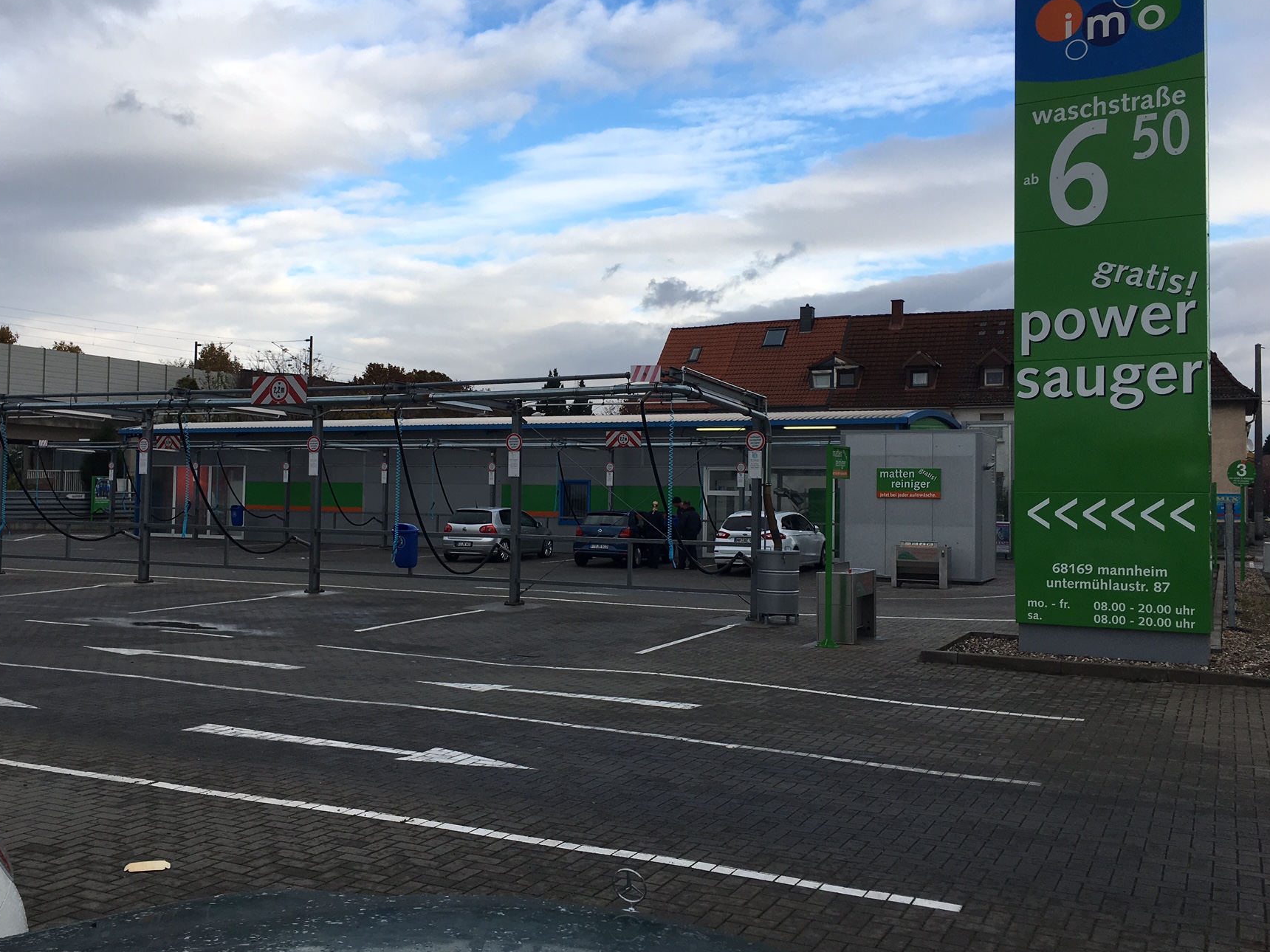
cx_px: 556
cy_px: 453
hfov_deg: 53.8
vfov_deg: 41.8
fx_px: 1247
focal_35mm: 34
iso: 25
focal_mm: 4.15
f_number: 2.2
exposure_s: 1/827
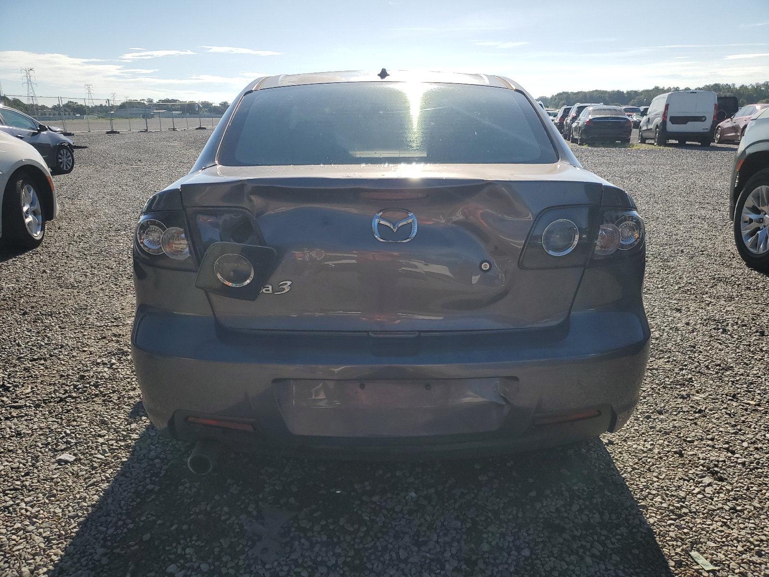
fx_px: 578
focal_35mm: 26
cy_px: 288
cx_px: 384
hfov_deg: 67.3
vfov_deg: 53.1
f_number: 1.5
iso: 50
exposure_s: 1/5000
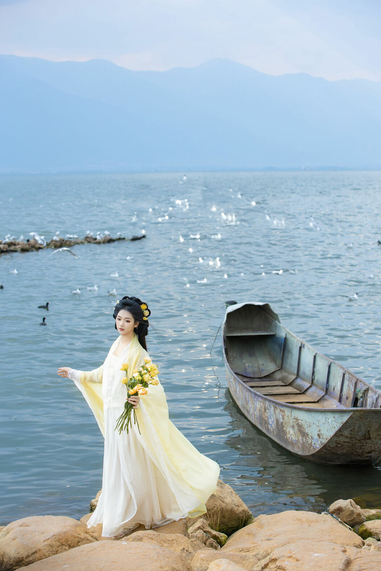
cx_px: 190
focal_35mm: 70
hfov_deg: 19.5
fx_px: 1111
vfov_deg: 28.8
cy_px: 286
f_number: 4.5
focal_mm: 70
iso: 200
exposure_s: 1/400
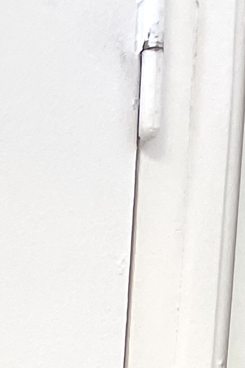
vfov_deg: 9.7
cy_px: 1088
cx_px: -478
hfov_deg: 7.4
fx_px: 1694
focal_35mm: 166
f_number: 1.6
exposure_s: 1/100
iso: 80
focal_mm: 4.2
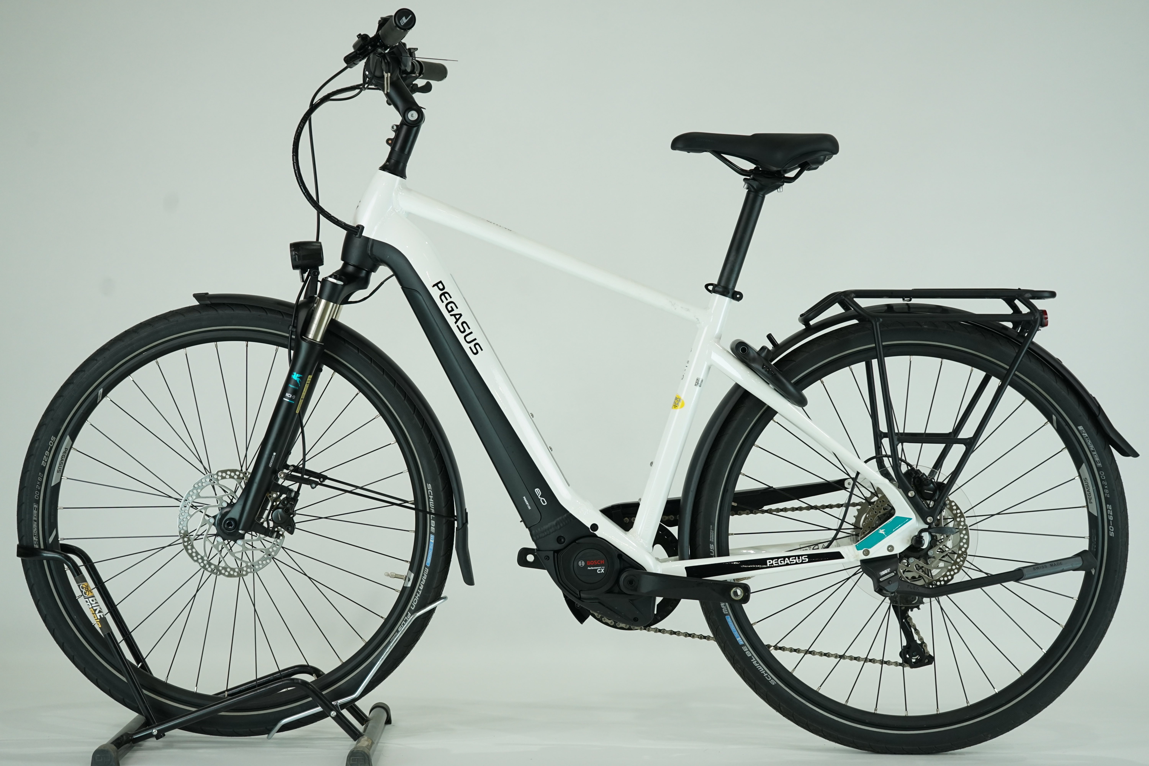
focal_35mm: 57
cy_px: 383
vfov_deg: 23.8
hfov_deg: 35.1
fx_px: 1819
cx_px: 574
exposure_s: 1/200
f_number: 5
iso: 800
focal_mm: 57
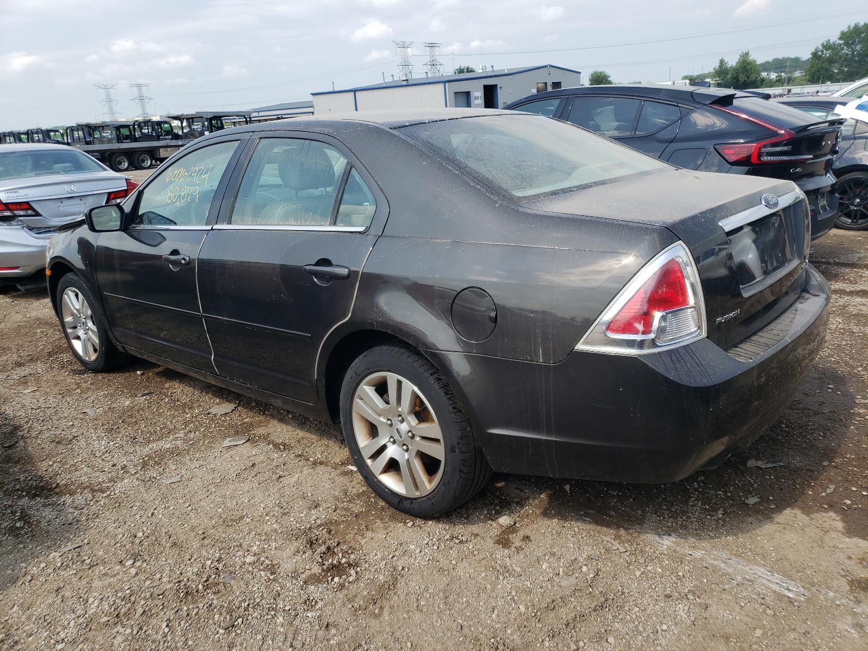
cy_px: 326
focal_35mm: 26
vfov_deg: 53.1
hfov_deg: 67.3
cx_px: 434
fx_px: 652
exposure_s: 1/2000
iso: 50
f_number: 1.5
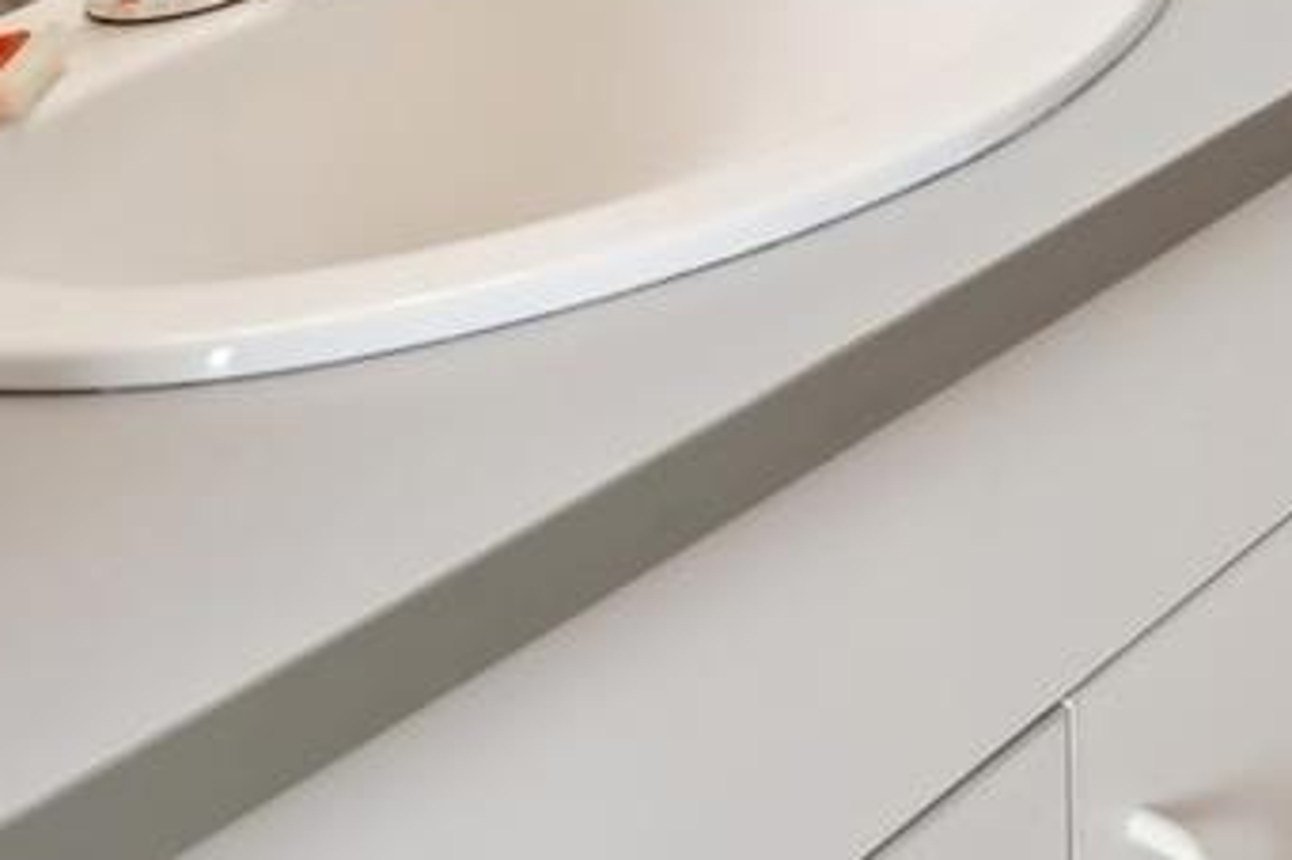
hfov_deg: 22.8
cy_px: -1000
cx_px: 1758
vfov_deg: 14.0
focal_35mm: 77
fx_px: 2774
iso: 400
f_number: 8
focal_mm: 16.5
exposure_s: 1/25
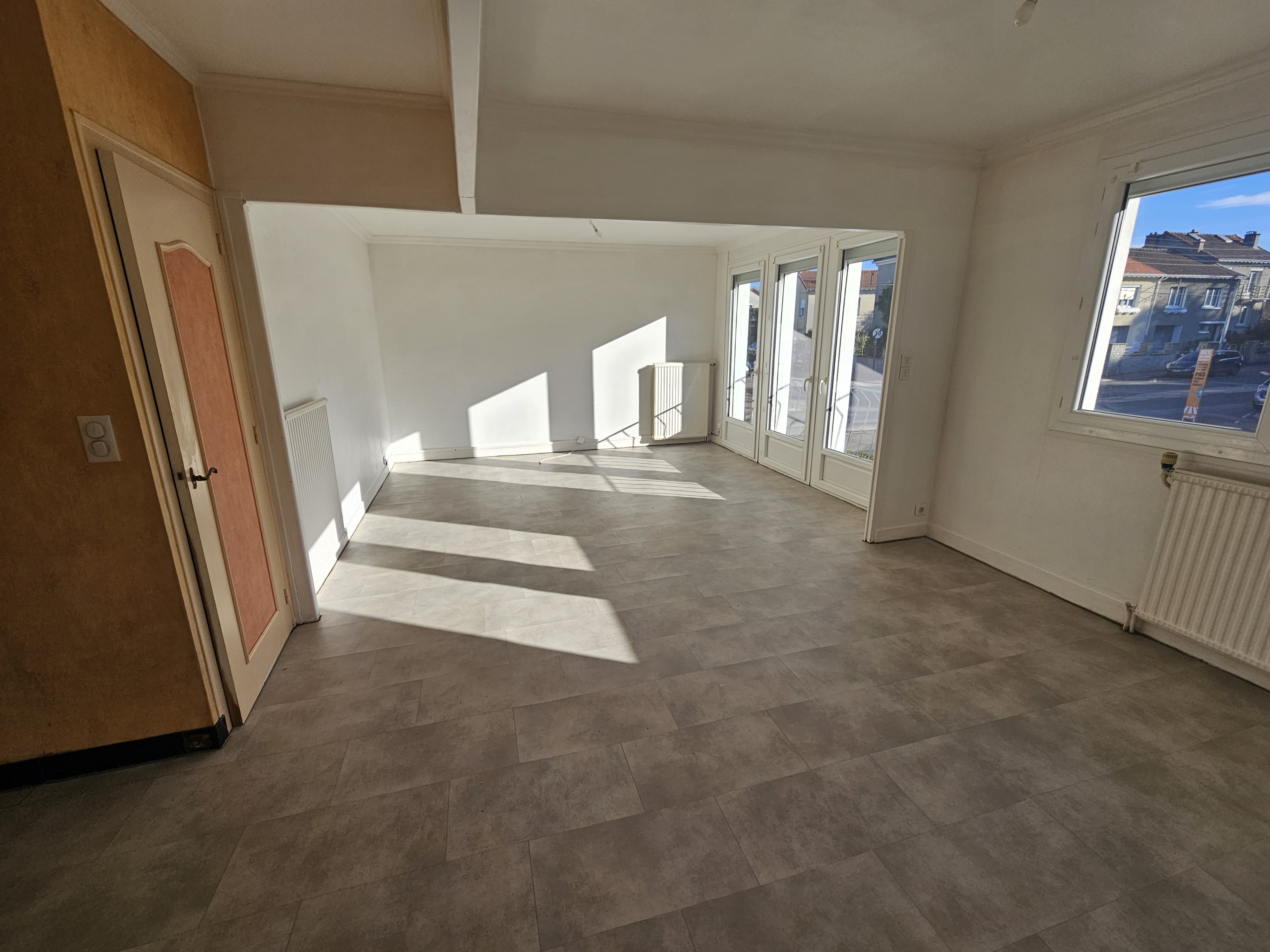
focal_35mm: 13
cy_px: 476
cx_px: 635
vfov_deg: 89.9
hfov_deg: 106.2
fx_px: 477
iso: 50
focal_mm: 2.2
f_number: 2.2
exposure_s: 1/904
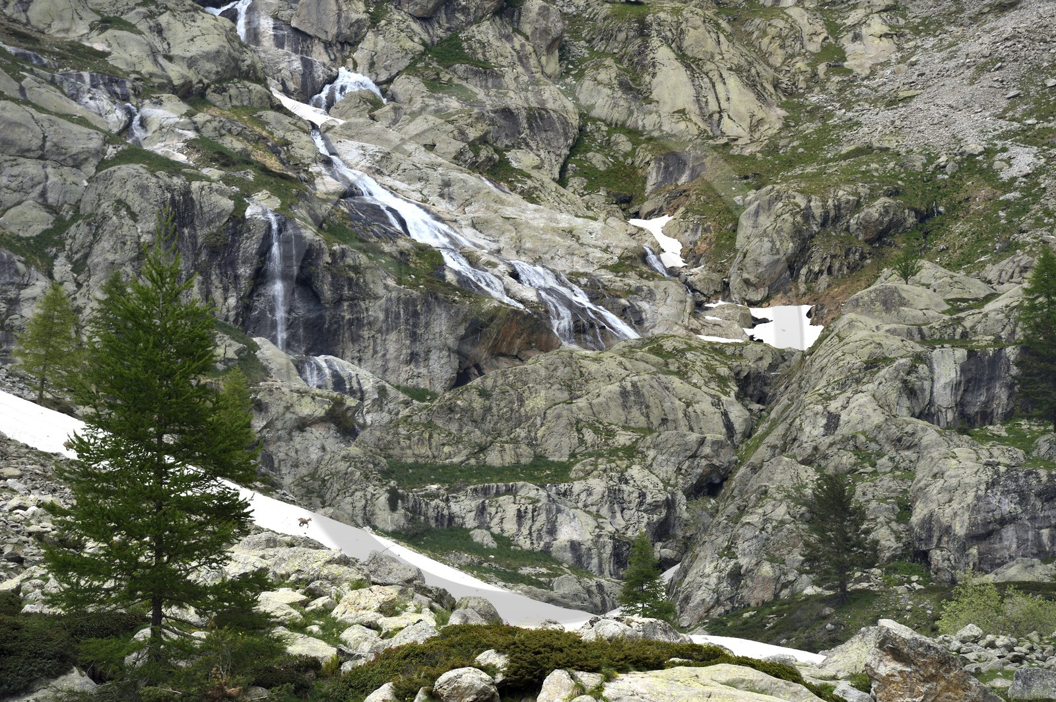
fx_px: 5862
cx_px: 528
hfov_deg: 10.3
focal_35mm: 200
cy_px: 351
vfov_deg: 6.9
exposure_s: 1/125
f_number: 8
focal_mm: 200
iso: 100
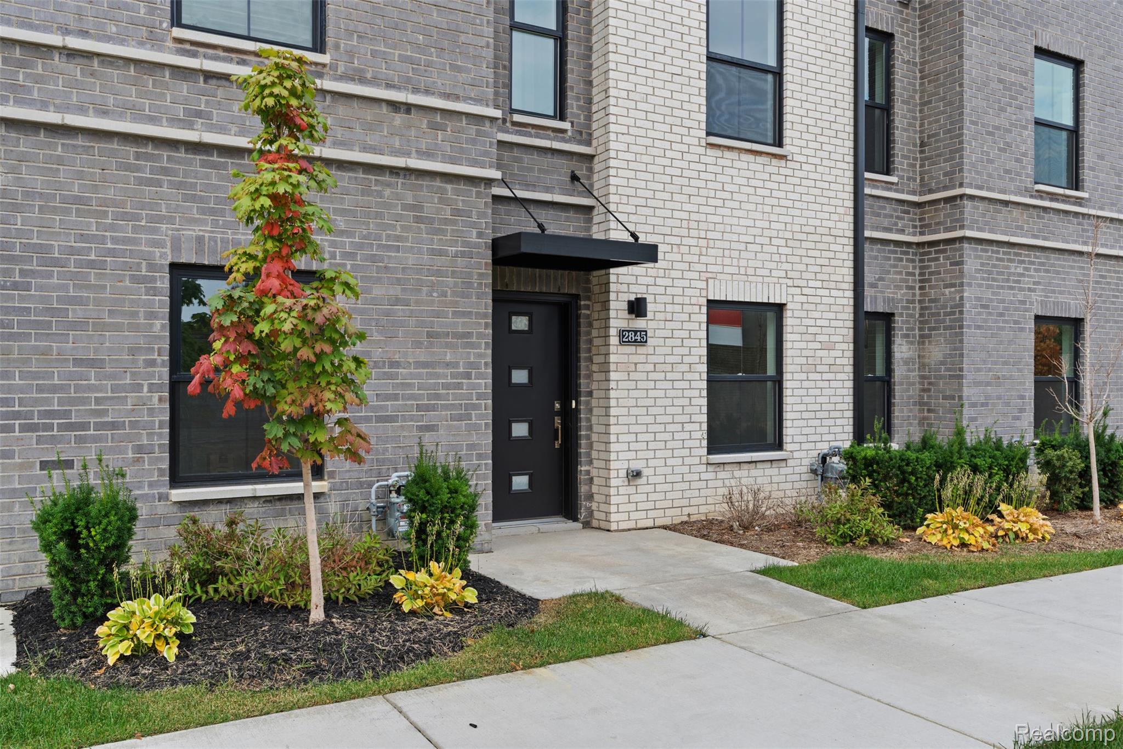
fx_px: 905
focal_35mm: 29
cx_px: 562
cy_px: 374
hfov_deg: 63.7
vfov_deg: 45.0
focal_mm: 29
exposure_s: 1/13
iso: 100
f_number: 8
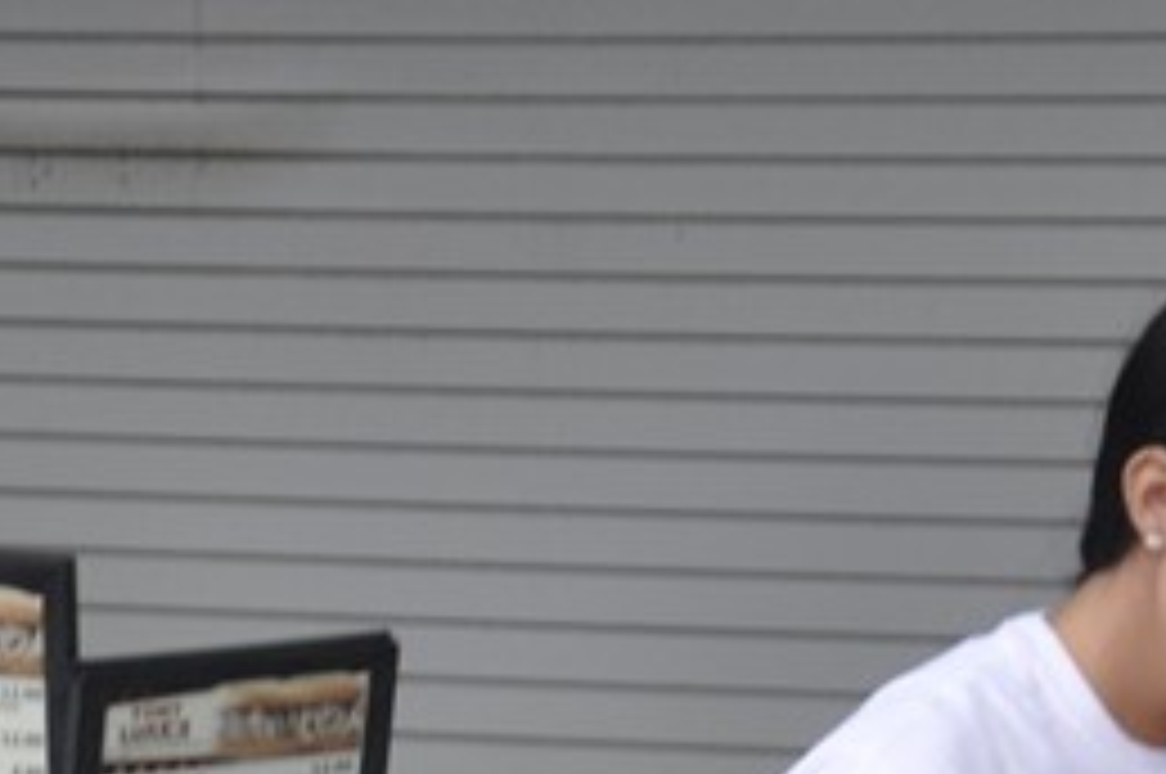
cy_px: 1485
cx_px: 1022
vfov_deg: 2.8
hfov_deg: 4.2
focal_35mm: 492
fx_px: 15913
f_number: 6.3
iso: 400
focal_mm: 85
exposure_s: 1/160
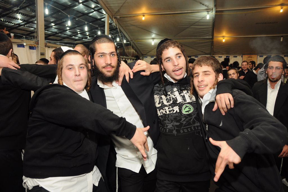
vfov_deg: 47.8
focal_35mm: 27
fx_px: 216
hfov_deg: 67.4
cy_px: 96
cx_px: 144
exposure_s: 1/100
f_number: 3.5
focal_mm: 18
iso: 400
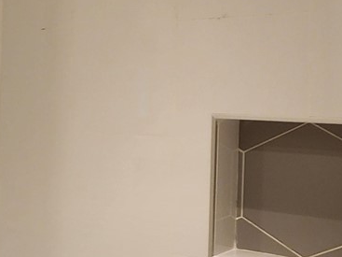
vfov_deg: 21.6
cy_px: 124
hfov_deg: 22.6
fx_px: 672
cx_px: -190
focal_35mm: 68
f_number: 2.2
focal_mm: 2.2
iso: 100
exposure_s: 1/60
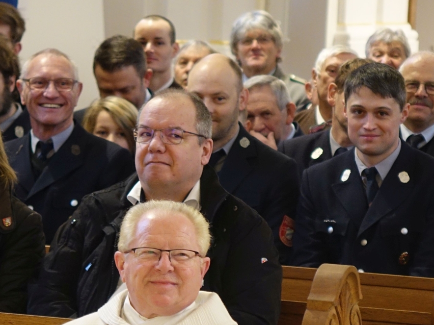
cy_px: 259
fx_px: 4162
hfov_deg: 6.0
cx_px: 90
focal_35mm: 332
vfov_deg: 4.5
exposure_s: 1/40
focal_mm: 58.2
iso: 800
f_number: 2.8
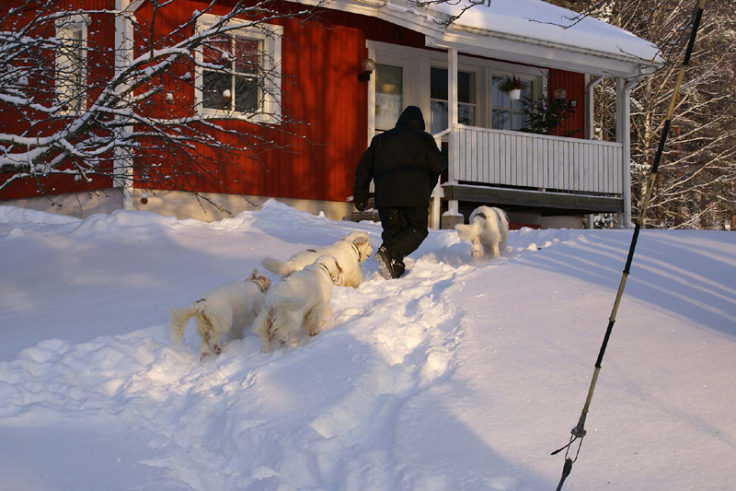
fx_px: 1380
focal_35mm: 68
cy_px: 246
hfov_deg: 29.9
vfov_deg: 20.2
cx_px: 368
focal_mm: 45
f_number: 7.1
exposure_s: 1/125
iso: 100
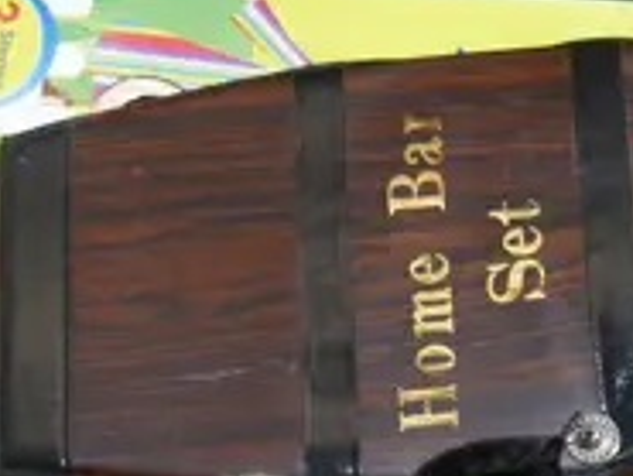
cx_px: 1033
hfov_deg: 10.1
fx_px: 3440
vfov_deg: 7.9
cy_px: 426
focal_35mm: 188
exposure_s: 1/60
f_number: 4
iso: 400
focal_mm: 17
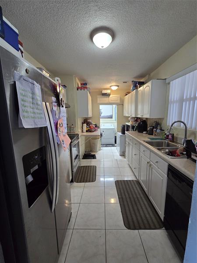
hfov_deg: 89.9
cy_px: 132
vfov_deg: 106.2
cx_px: 98
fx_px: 99
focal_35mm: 13
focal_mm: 2.2
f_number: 2.2
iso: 250
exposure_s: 1/60
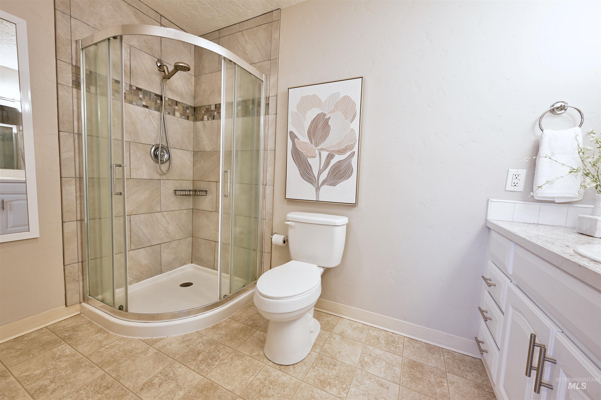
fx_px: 234
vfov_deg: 81.2
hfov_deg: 104.3
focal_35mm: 14
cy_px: 200
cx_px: 300
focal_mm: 14
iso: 400
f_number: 9
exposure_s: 1/2
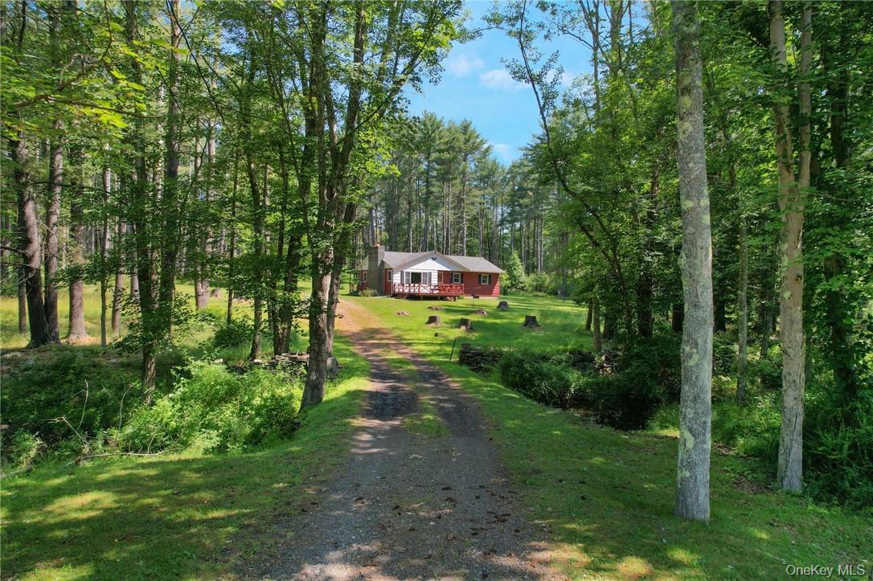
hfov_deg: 78.6
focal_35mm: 22
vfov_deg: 57.2
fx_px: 533
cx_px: 436
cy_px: 290
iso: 100
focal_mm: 8.38
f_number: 2.8
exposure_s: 1/730
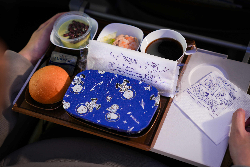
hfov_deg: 28.8
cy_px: 84
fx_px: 487
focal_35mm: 70
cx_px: 125
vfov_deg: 19.5
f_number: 2.8
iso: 160
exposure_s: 1/60
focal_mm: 70
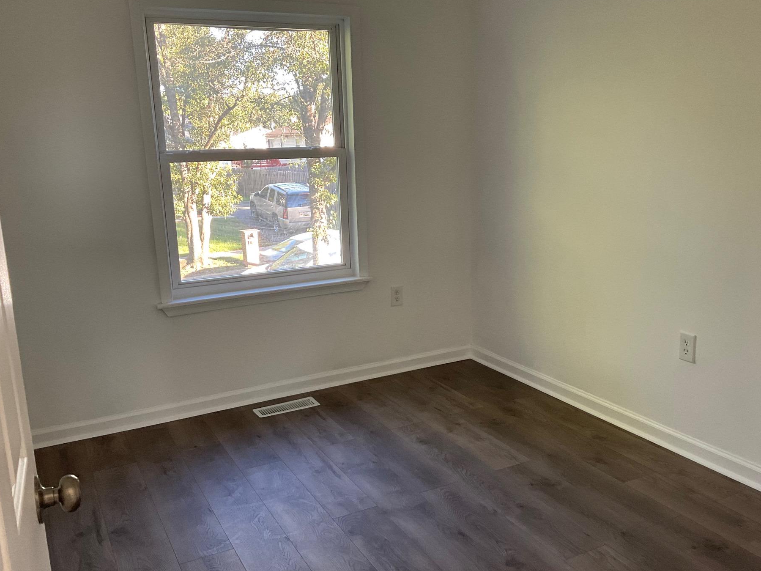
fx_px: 725
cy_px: 299
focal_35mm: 33
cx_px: 404
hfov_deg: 55.3
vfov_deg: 42.9
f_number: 1.8
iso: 64
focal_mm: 3
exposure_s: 1/60
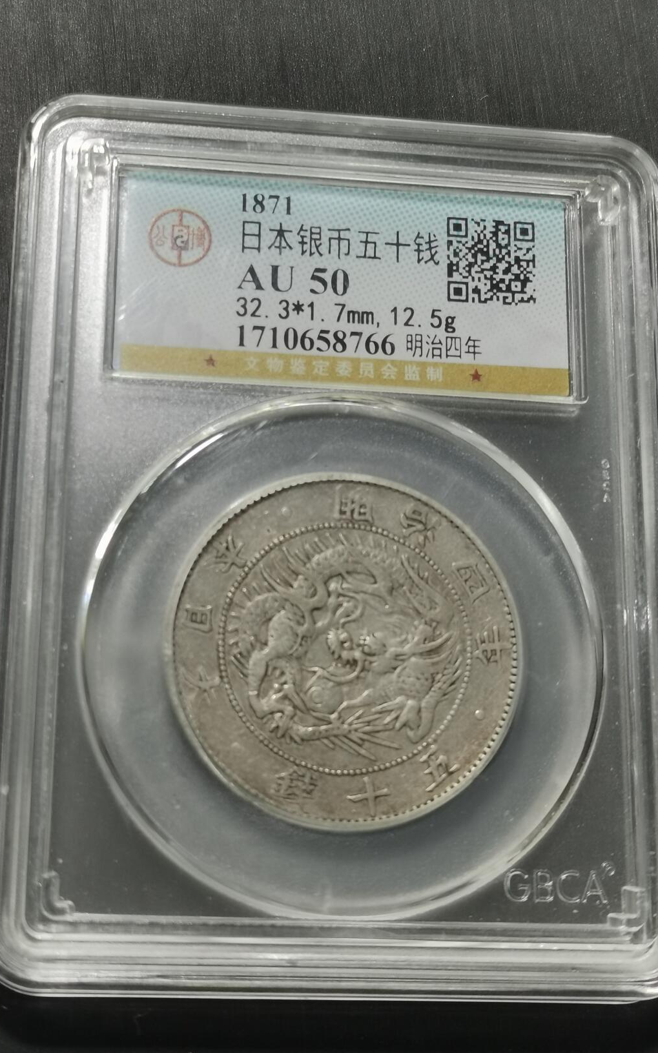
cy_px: 506
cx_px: 324
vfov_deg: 33.0
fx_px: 1779
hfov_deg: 21.0
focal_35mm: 62
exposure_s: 1/100
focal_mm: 5.58
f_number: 1.8
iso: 80
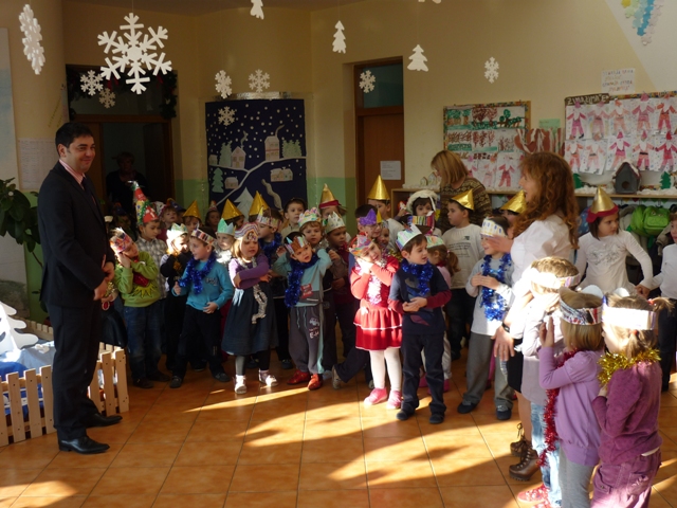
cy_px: 254
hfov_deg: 47.9
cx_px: 338
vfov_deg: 36.8
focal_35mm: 39
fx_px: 763
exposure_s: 1/60
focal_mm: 6.4
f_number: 3
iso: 80
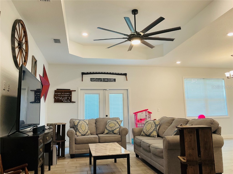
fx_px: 195
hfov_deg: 61.7
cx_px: 116
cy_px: 87
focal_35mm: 29
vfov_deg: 48.2
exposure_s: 1/60
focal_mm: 3
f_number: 1.8
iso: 64
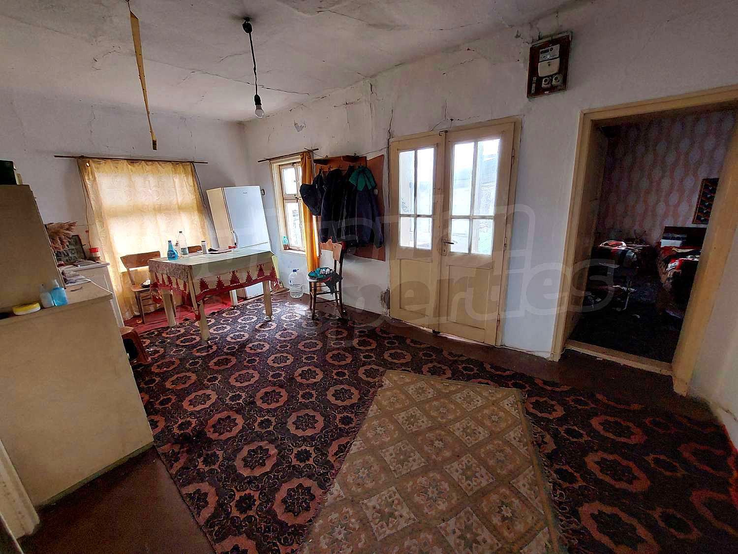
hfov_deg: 106.2
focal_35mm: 13
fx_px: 277
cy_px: 277
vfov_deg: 89.9
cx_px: 369
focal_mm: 1.74
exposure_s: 1/50
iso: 160
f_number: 2.2
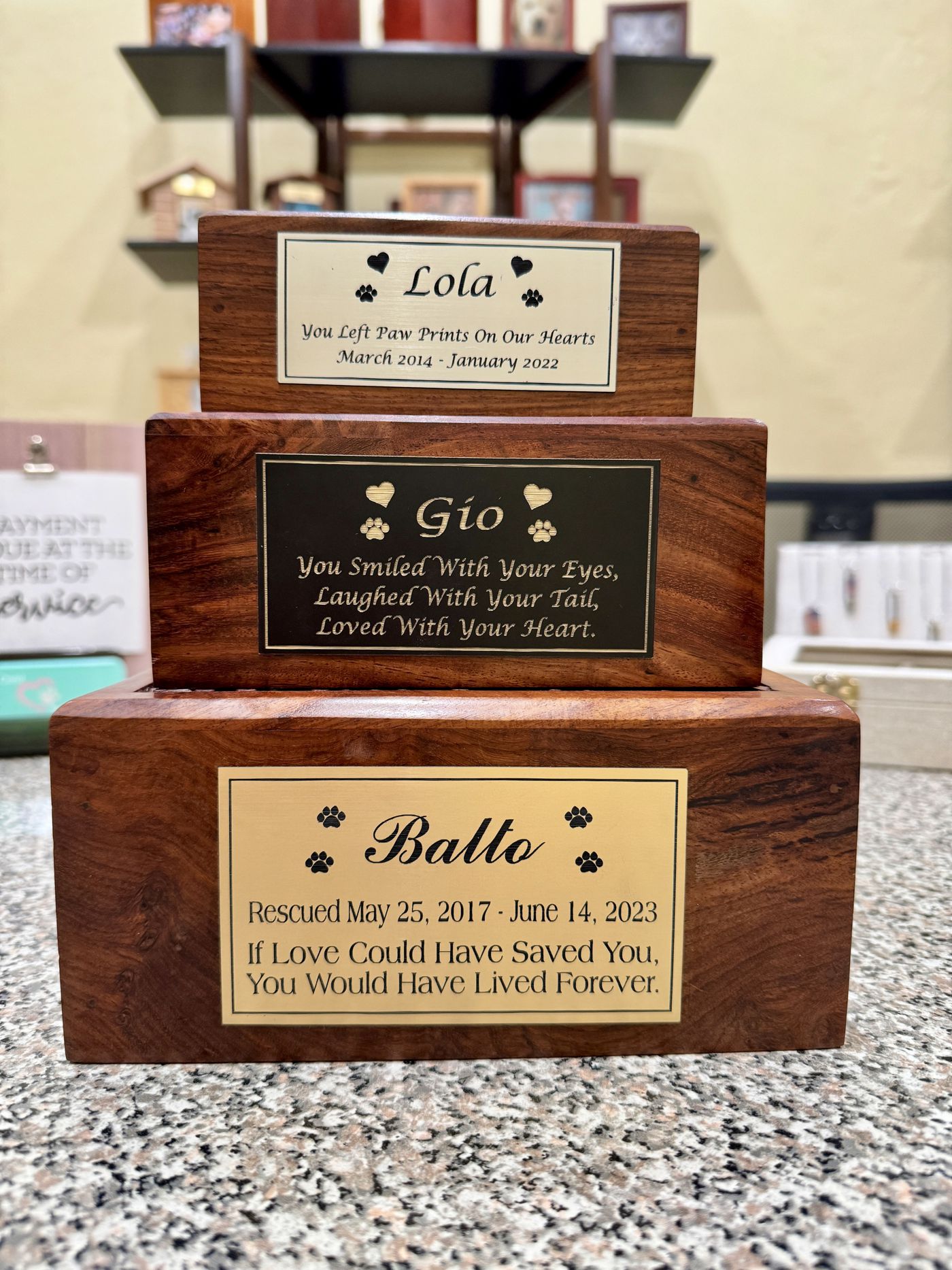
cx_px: 476
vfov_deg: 71.6
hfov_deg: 56.8
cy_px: 635
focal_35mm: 24
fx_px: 880
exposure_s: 1/60
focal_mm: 6.76
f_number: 1.78
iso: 200
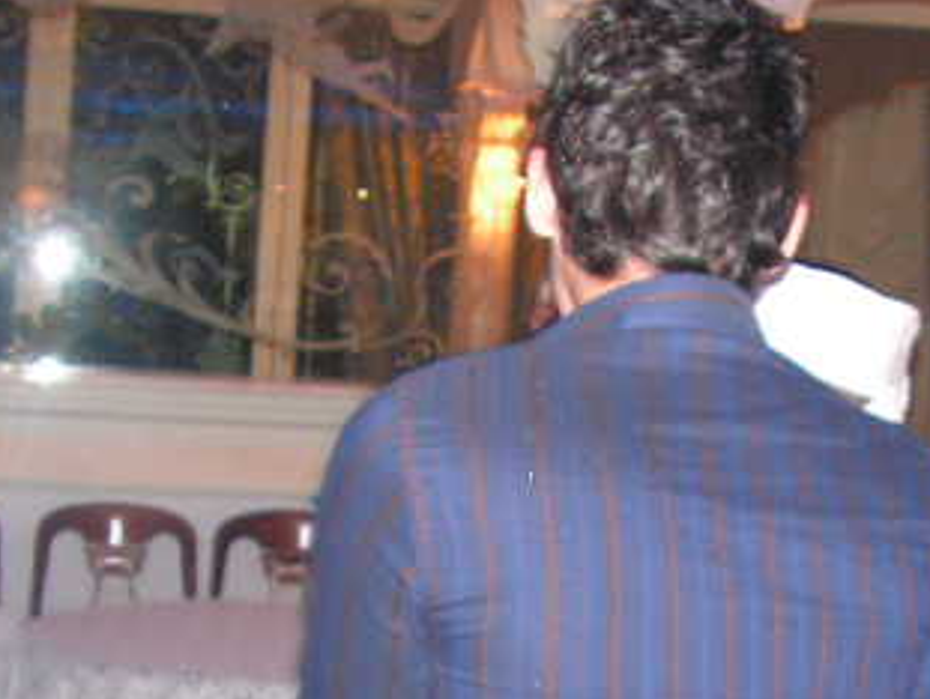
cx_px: 679
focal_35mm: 74
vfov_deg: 19.5
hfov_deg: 26.0
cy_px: 663
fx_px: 1990
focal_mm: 6
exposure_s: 1/40
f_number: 3.2
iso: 200
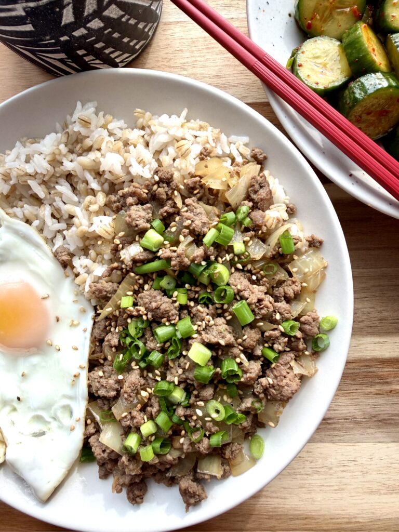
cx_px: 200
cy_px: 266
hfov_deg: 56.8
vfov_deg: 71.6
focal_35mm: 24
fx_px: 369
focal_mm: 2.22
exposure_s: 1/121
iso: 50
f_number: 2.2
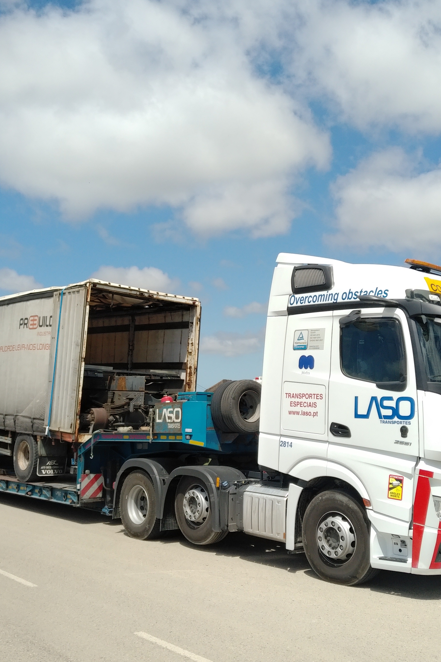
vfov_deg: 51.9
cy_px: 343
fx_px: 680
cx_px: 221
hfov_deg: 35.9
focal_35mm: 37
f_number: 2
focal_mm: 4.52
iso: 101
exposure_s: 1/2441
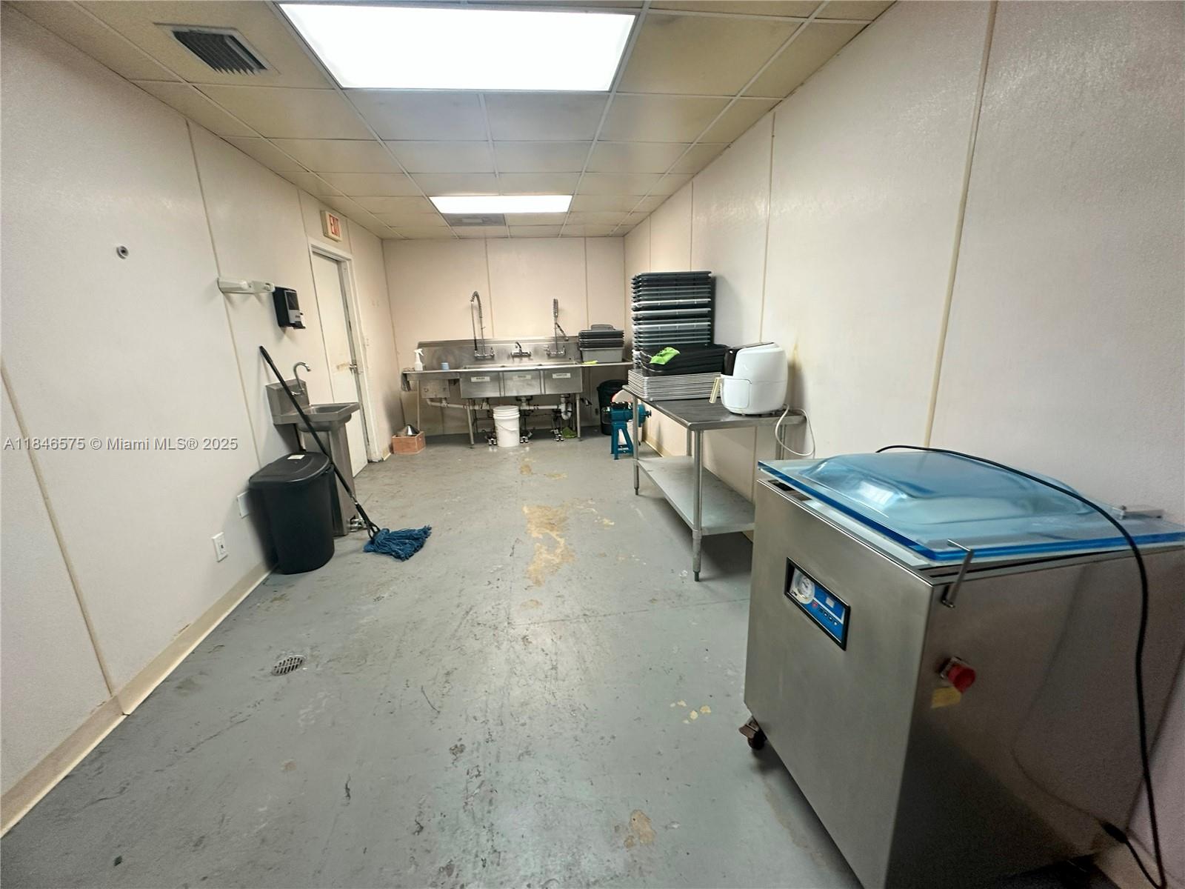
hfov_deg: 102.1
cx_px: 592
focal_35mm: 14
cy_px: 444
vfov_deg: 85.7
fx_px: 479
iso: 200
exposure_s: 1/60
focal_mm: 2.22
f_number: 2.2
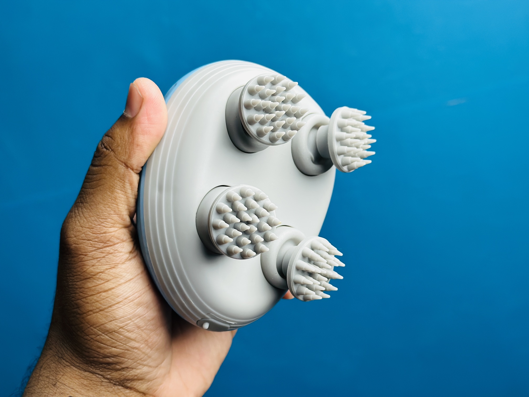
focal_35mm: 48
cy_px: 198
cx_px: 264
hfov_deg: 39.7
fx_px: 734
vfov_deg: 30.3
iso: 125
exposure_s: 1/100
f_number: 1.78
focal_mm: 6.86
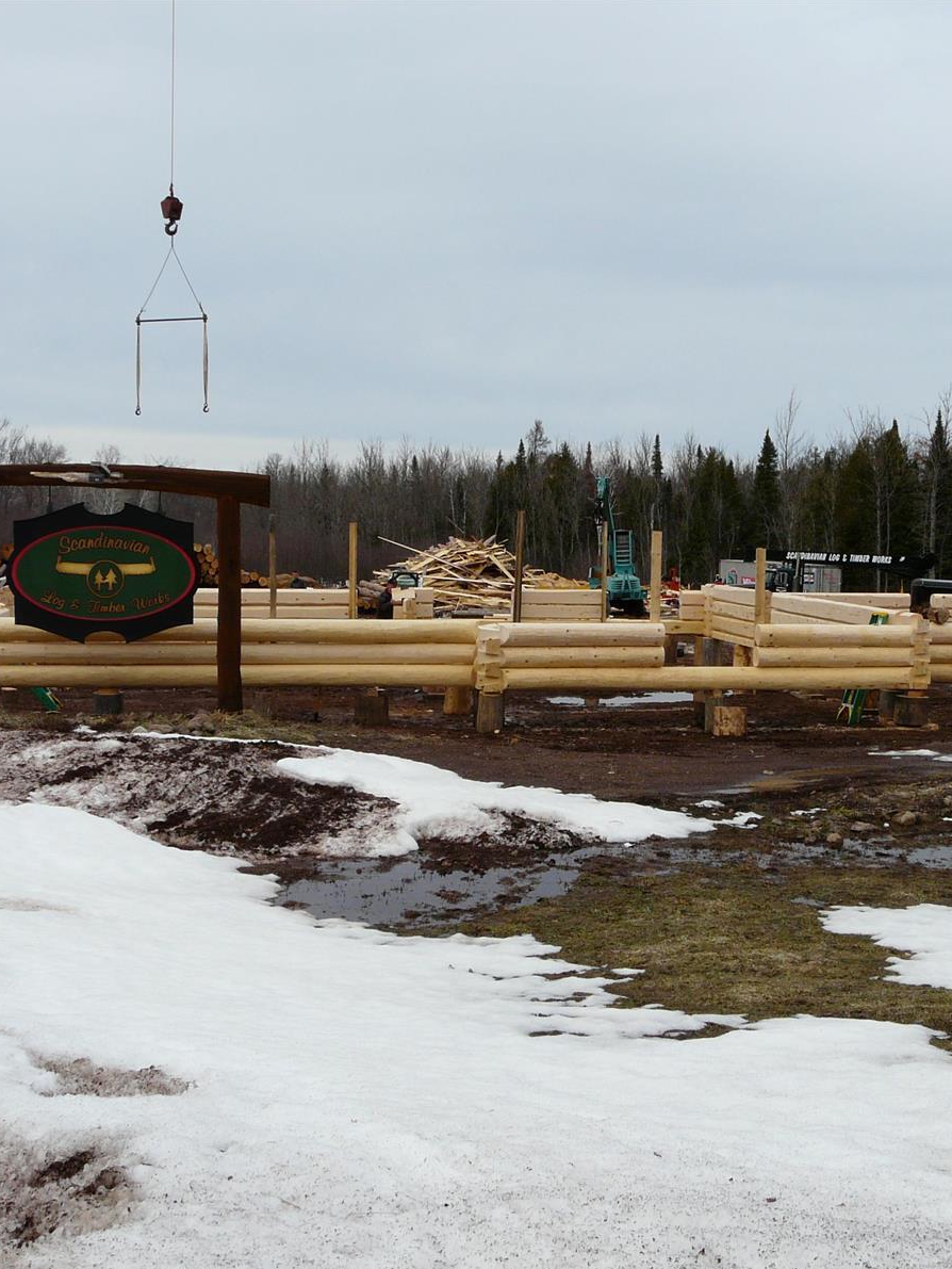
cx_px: 671
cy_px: 637
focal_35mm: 47
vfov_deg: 40.4
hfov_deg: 30.5
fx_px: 1723
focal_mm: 5.7
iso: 100
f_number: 5.6
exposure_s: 1/250
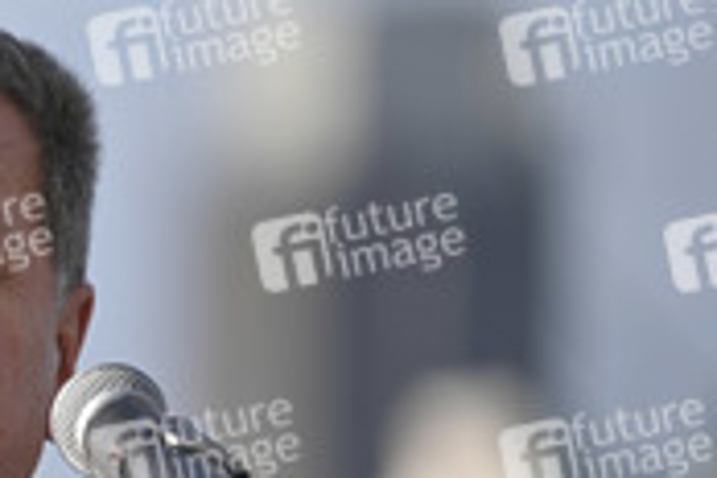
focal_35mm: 518
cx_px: -163
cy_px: 552
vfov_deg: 2.7
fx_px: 10316
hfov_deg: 4.0
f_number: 2.8
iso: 64
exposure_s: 1/1600
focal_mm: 200
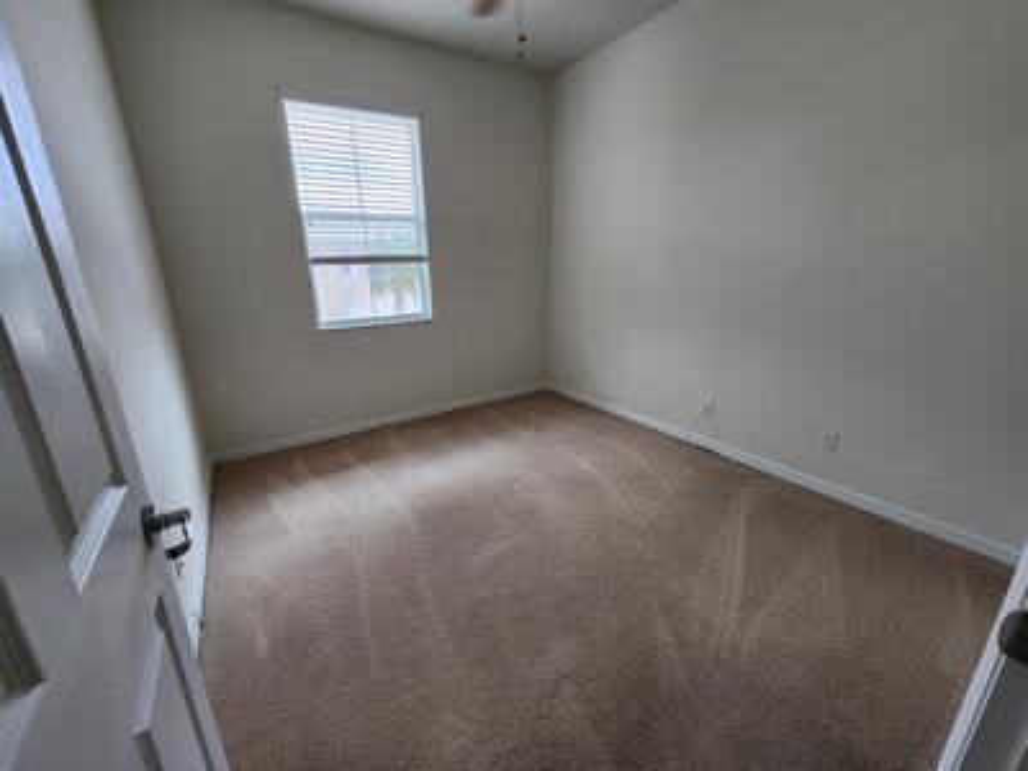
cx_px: 514
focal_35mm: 13
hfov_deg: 106.2
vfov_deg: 89.9
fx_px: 386
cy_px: 386
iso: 100
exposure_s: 1/120
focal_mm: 2.2
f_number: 2.2
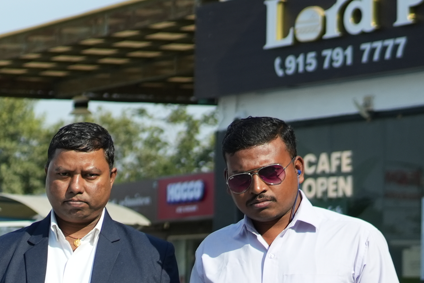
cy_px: 361
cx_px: -461
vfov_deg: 8.6
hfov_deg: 11.5
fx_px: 1861
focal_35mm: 158
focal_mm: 35
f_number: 2
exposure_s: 1/6400
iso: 200
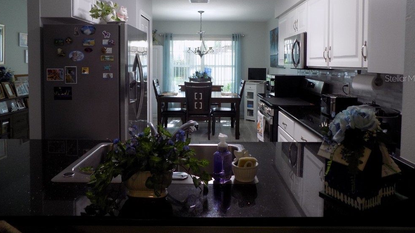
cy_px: 78
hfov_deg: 71.9
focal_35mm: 26
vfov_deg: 43.8
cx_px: 209
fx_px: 286
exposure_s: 1/30
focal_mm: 4
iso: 125
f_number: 3.1
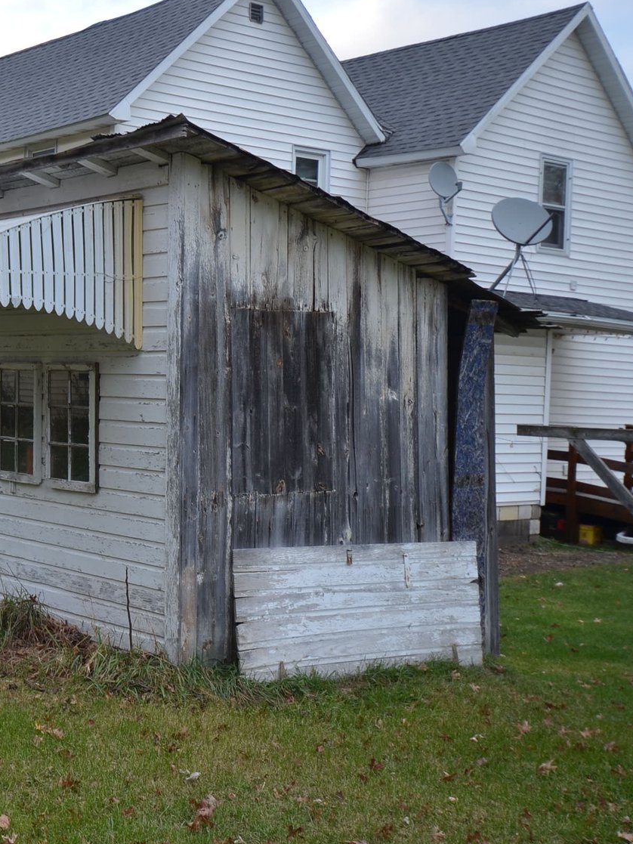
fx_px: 1292
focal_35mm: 53
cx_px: 17
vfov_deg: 36.2
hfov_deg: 26.2
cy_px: 422
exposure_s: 1/60
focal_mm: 24
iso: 160
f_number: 4.5
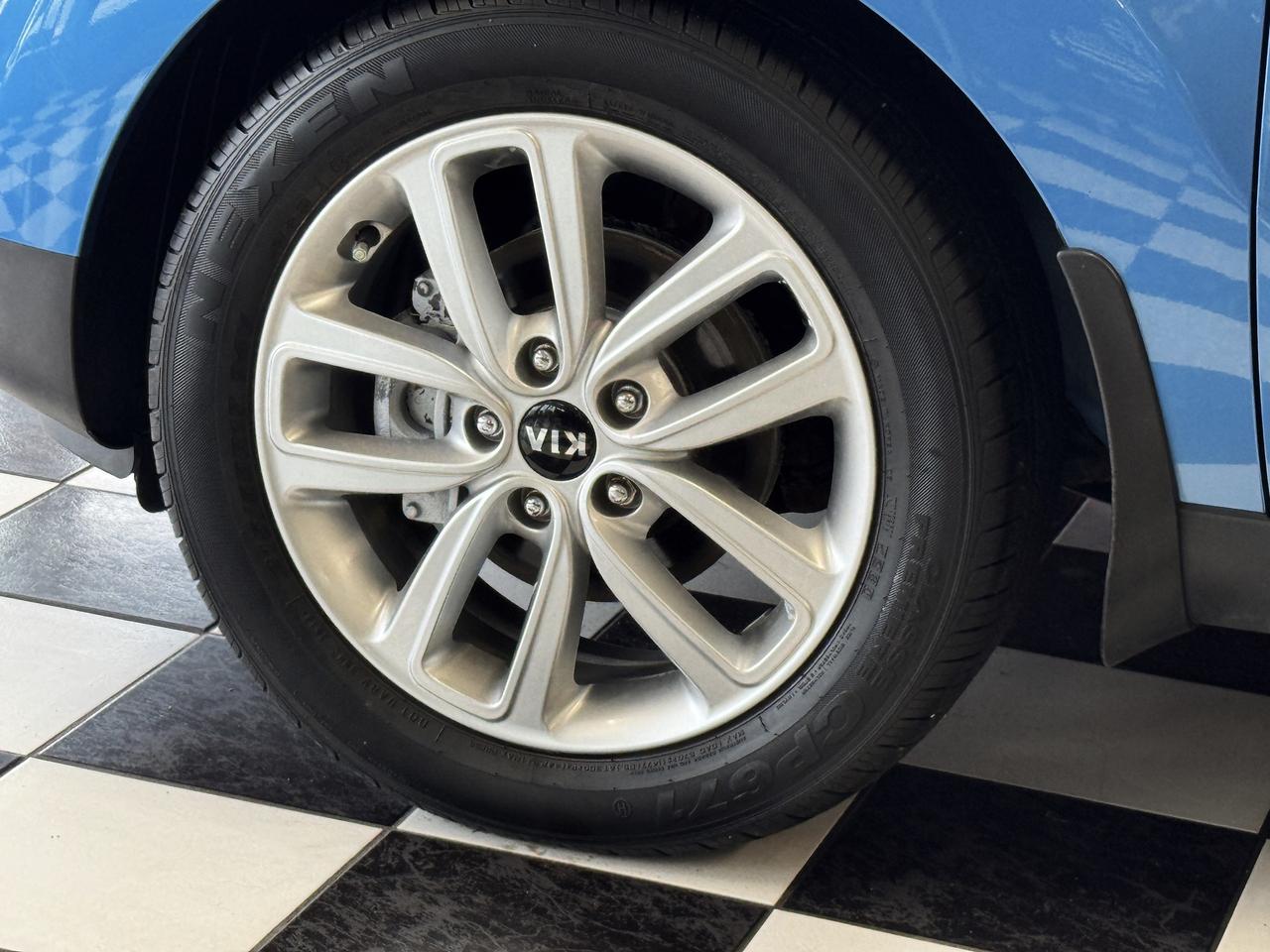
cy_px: 476
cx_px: 635
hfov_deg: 21.3
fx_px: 3375
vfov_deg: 16.1
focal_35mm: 92
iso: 125
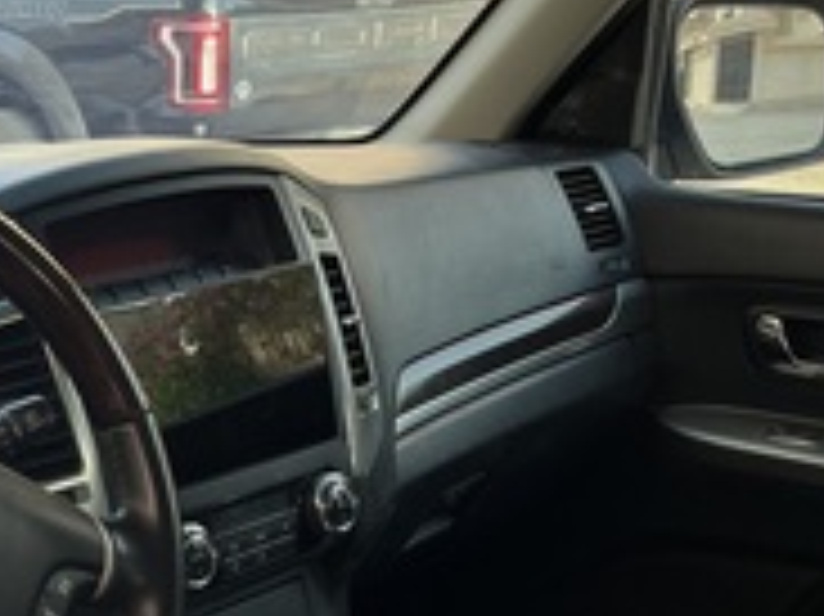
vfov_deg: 22.3
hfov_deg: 27.1
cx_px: -101
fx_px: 1546
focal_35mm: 65
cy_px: 479
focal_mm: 5.1
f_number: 1.6
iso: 50
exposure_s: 1/132
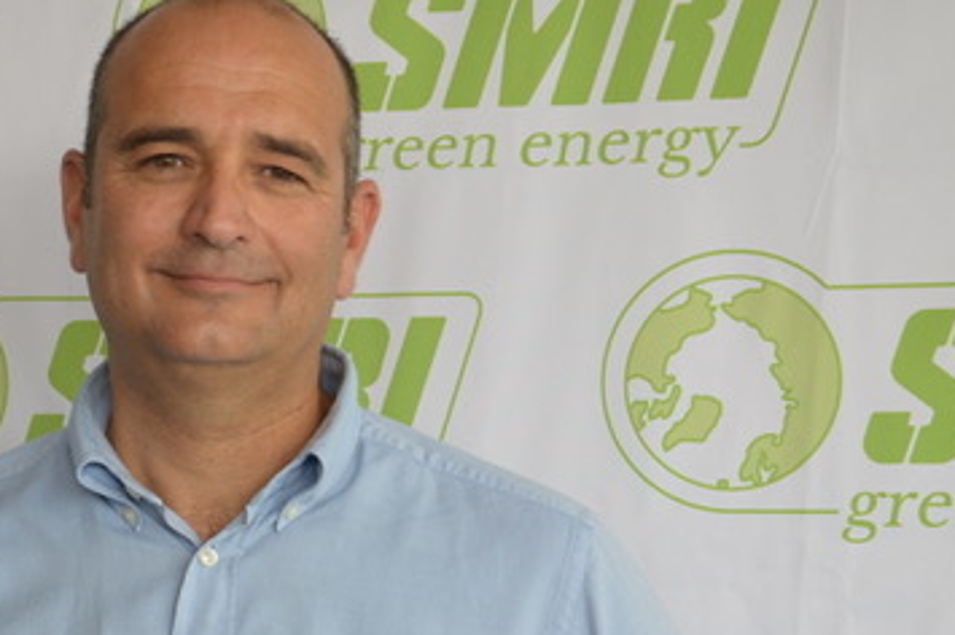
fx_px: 2438
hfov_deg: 22.0
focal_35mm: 92
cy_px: 463
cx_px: 261
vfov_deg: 14.8
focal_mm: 34
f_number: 5.6
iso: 250
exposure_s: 1/125
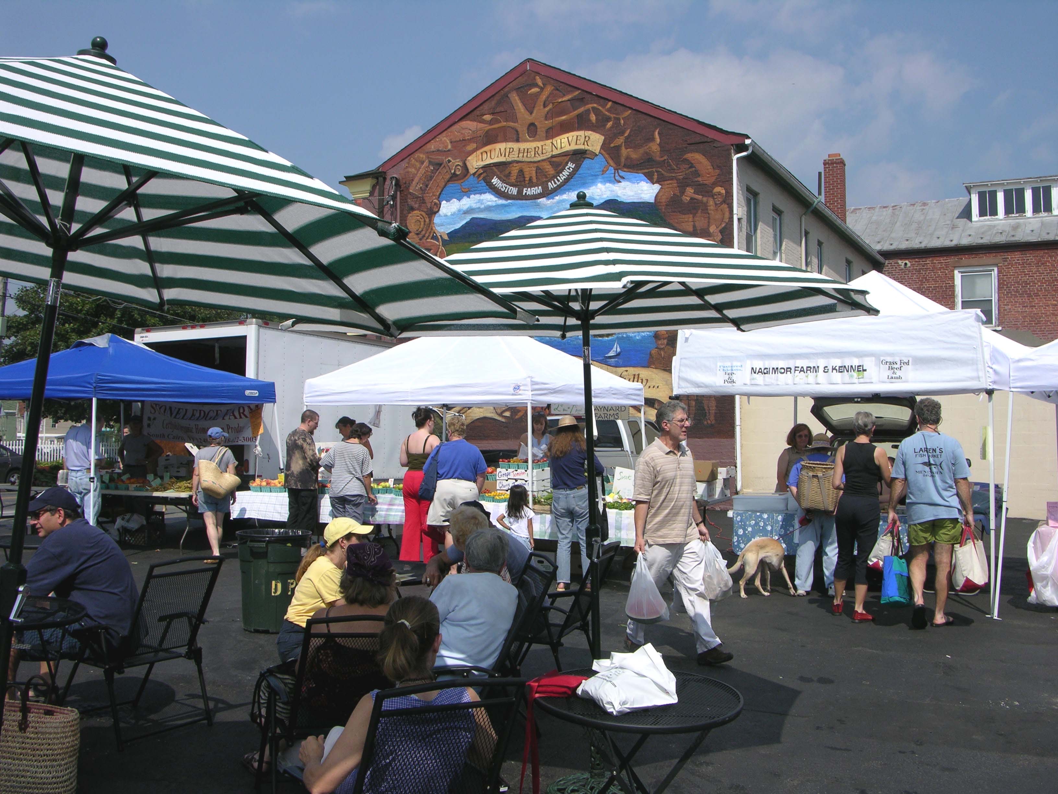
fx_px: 1070
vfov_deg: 40.7
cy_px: 397
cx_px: 529
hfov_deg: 52.6
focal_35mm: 35
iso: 50
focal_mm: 8.9
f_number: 7.1
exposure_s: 1/354
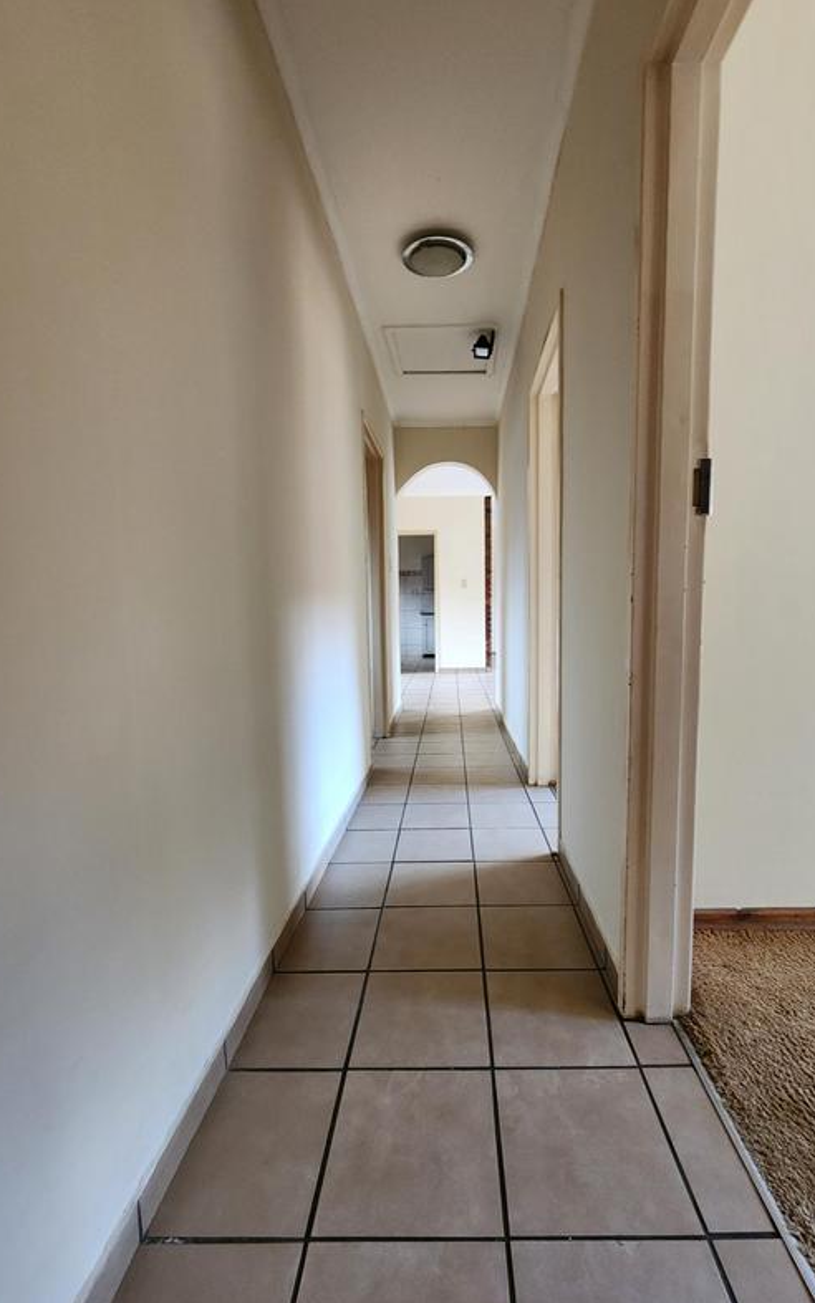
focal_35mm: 14
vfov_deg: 105.3
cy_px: 659
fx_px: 497
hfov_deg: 78.4
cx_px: 447
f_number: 2.2
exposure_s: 1/33.3
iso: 500
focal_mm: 2.2
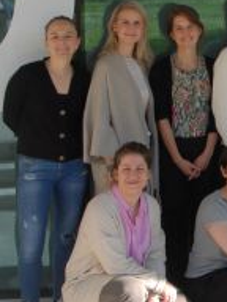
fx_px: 927
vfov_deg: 18.4
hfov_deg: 13.3
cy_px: 64
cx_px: 315
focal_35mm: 106
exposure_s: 1/160
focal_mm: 22
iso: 200
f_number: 6.3
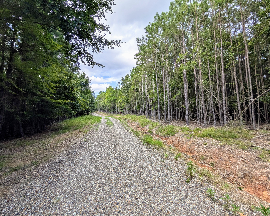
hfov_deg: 104.8
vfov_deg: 92.2
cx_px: 139
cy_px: 112
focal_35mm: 13
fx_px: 104
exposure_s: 1/992
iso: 52
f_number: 1.7
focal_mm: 2.02
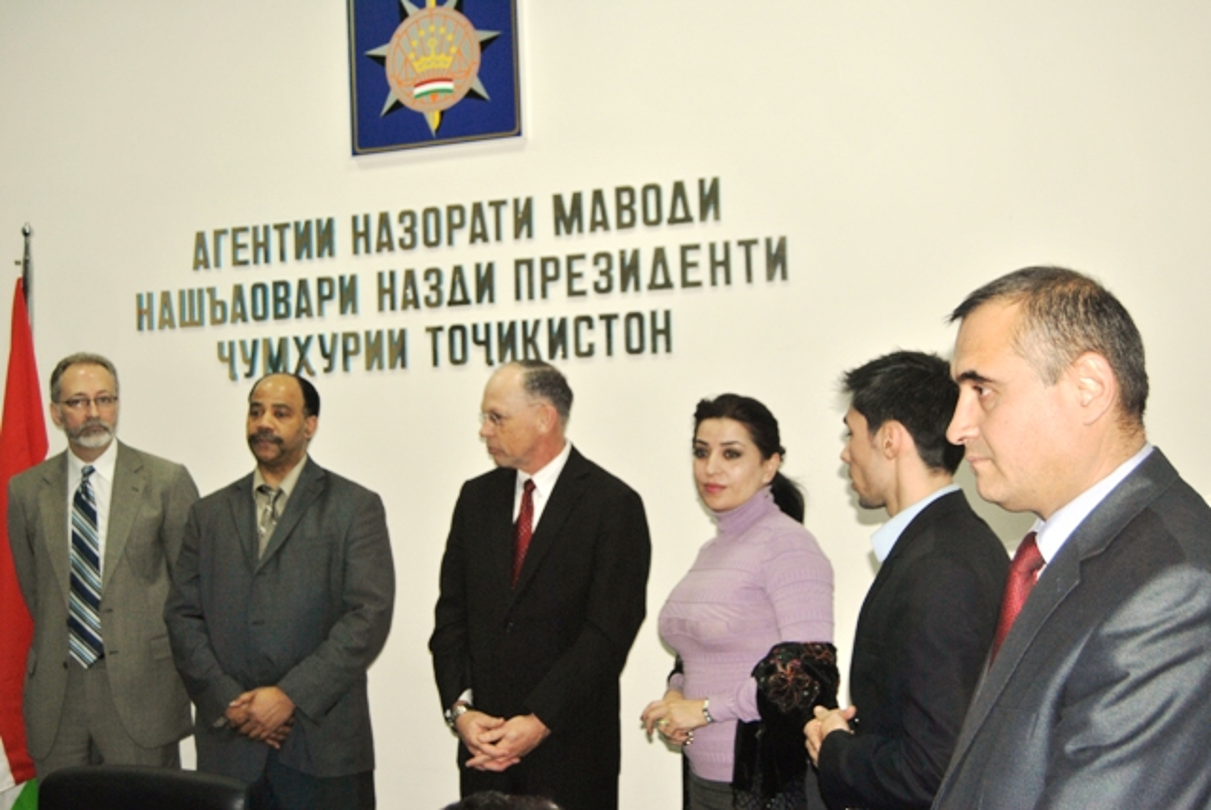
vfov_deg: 29.9
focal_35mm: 45
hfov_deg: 43.6
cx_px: 606
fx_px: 1515
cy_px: 405
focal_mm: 30
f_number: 4.2
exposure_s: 1/60
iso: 200
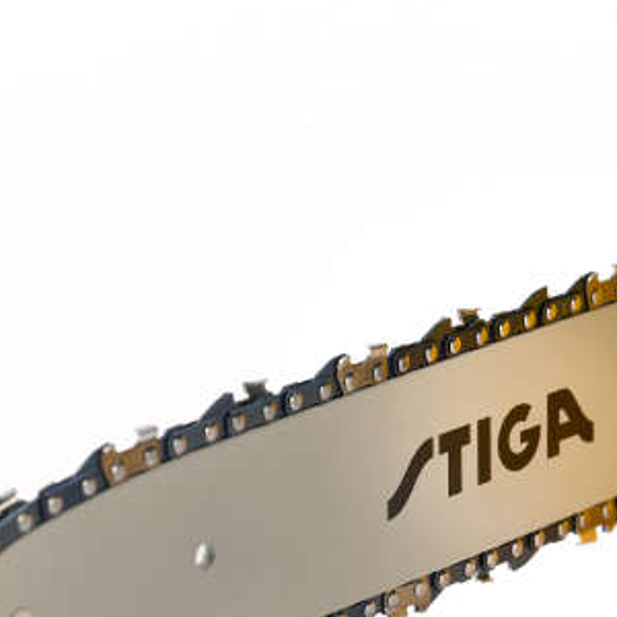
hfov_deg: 11.3
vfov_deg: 11.3
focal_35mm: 155
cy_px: 403
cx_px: 380
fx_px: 3126
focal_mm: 76
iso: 100
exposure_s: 1/160
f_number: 8
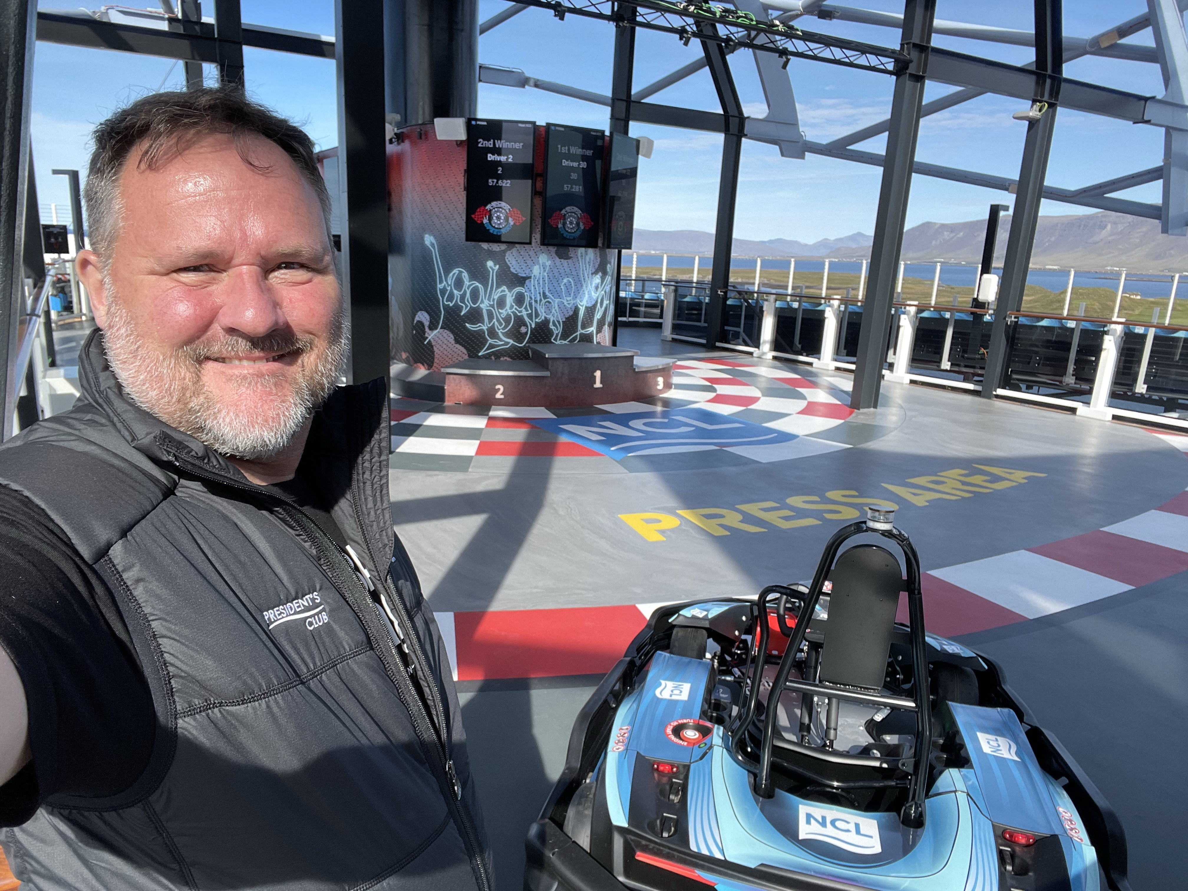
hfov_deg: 73.9
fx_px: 789
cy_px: 446
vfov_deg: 58.9
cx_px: 594
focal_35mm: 23
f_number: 2.2
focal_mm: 2.71
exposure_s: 1/1255
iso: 32
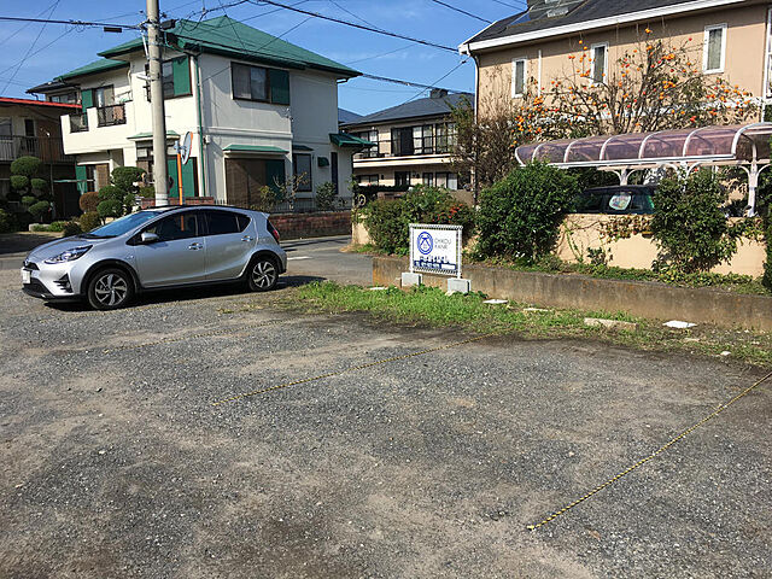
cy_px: 290
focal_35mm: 29
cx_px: 386
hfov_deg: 61.7
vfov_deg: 48.2
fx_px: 647
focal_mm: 4.15
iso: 25
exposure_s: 1/1425
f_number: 2.2
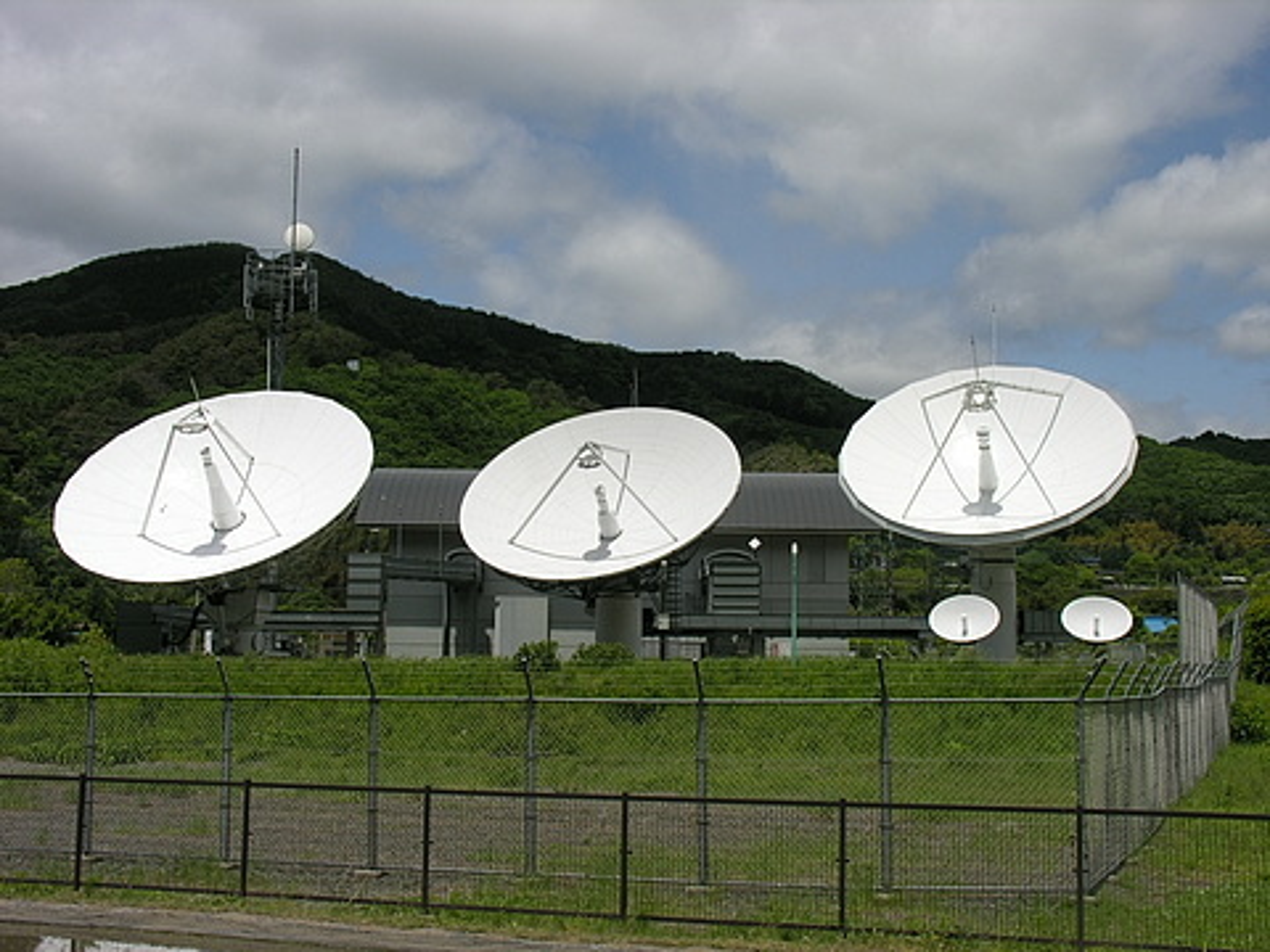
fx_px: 1688
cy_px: 476
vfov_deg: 31.5
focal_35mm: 46
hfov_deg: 41.2
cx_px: 635
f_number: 7.6
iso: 50
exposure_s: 1/315
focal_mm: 11.8
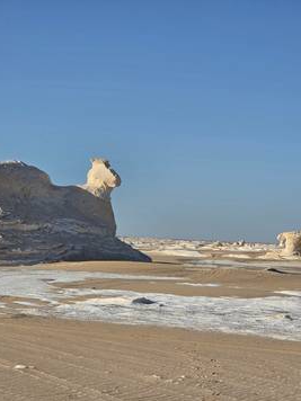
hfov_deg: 15.9
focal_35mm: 93
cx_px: 139
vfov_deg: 21.1
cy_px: 202
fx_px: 1078
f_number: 2.4
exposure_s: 1/1709
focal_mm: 7
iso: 25
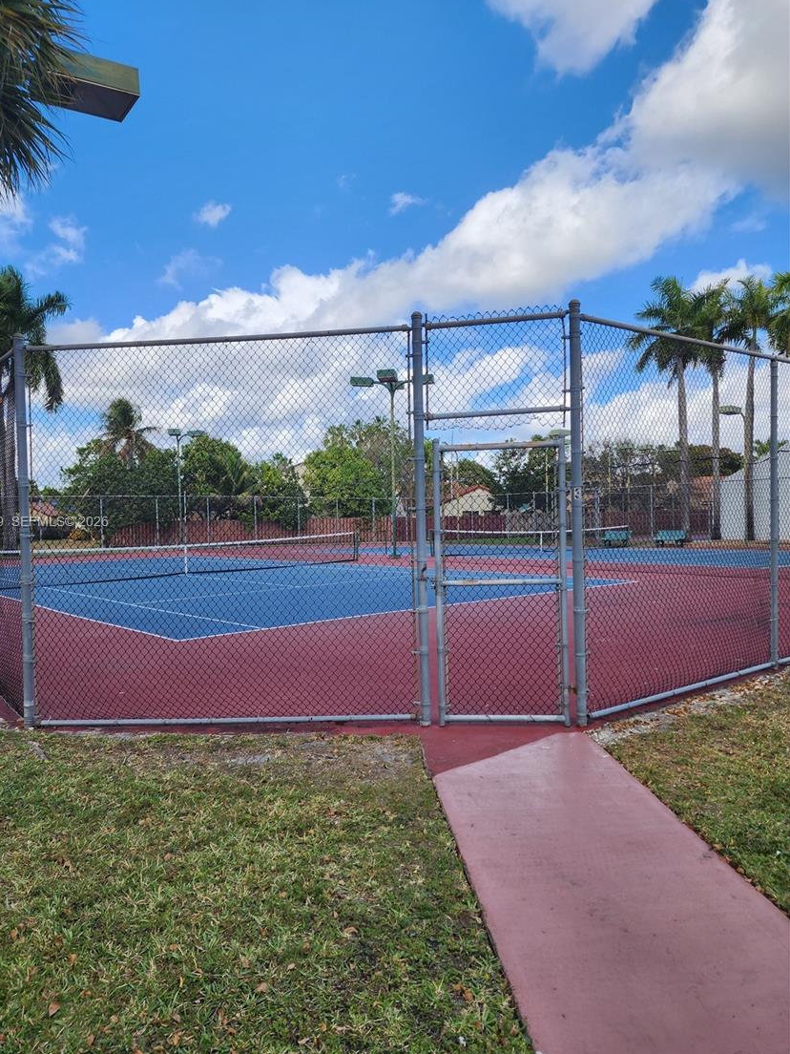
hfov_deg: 54.8
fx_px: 761
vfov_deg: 69.4
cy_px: 523
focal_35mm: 25
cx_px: 362
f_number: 1.8
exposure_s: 1/707
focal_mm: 6.4
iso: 12
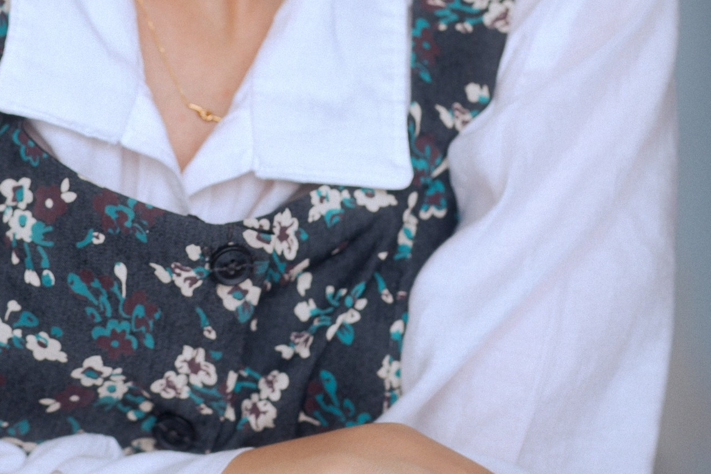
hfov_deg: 7.6
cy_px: 63
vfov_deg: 5.1
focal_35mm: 270
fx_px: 5332
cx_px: 119
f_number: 2.8
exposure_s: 1/250
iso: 250
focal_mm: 85
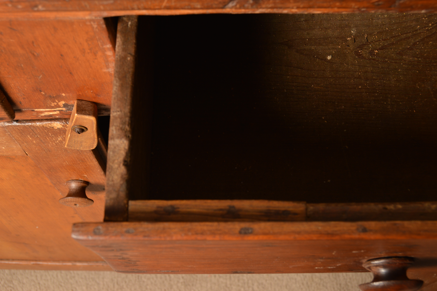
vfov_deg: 28.0
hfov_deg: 41.1
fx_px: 582
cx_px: 218
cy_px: 146
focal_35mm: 48
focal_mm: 32
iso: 200
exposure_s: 1/125
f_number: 8
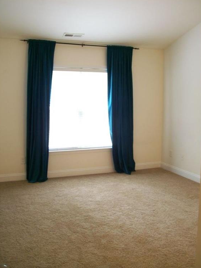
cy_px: 136
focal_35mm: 37
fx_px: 287
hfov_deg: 38.7
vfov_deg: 50.1
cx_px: 102
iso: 80
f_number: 2.7
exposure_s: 1/2.47
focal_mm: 6
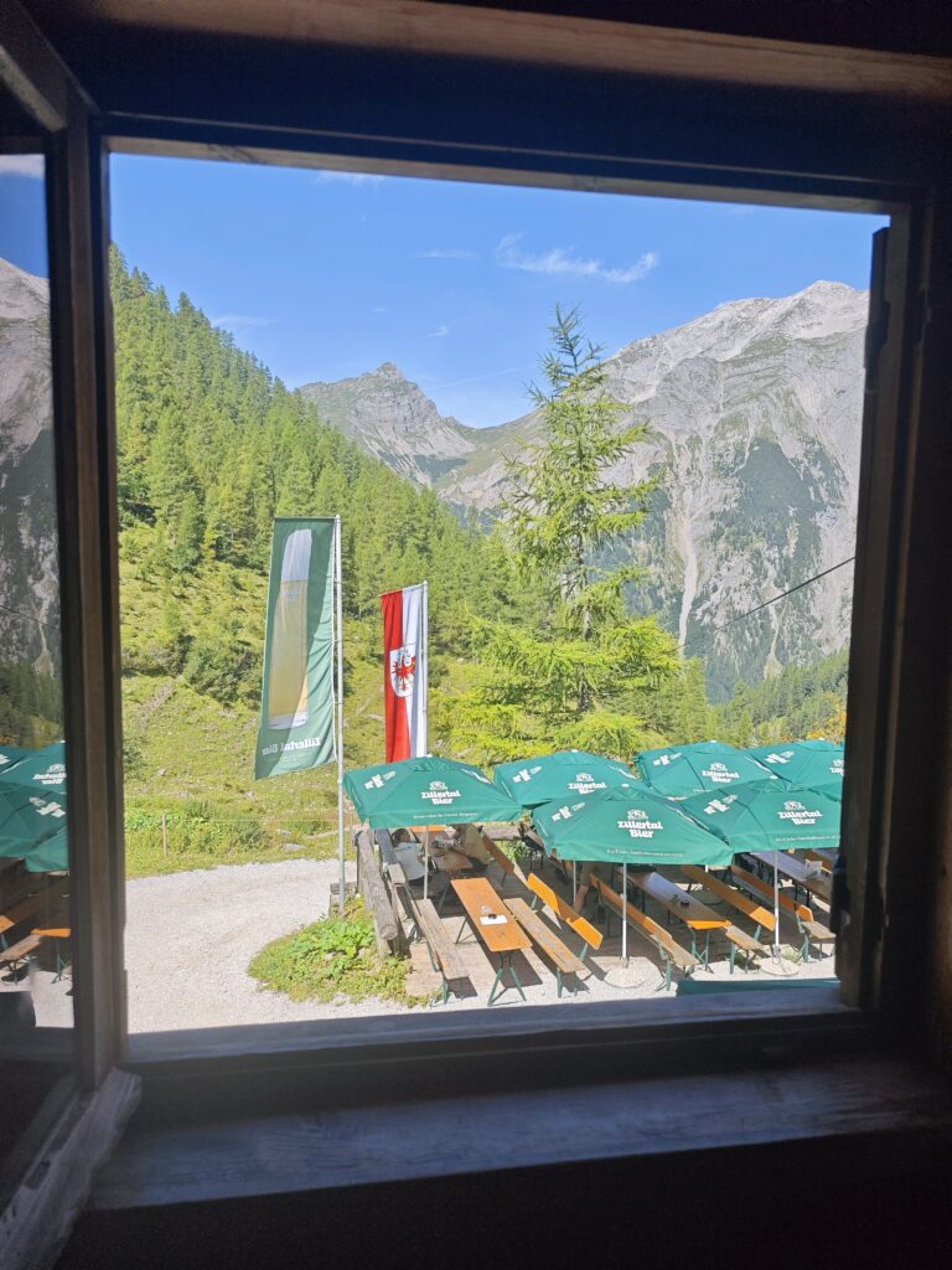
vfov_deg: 73.9
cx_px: 476
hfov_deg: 58.9
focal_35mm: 23
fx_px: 843
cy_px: 635
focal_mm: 8.72
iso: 50
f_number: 2
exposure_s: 1/1173
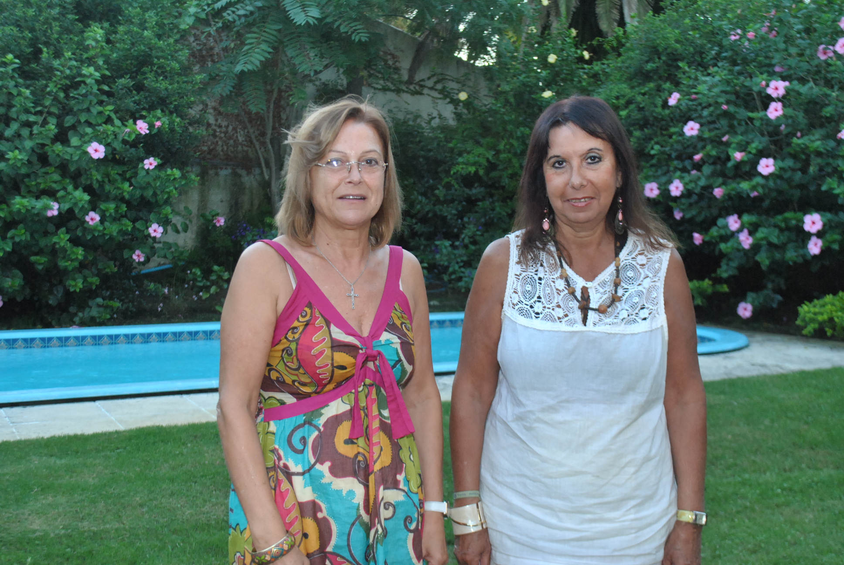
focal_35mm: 45
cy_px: 282
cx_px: 422
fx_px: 1056
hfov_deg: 43.6
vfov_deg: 29.9
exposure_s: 1/80
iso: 900
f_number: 5.6
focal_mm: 30
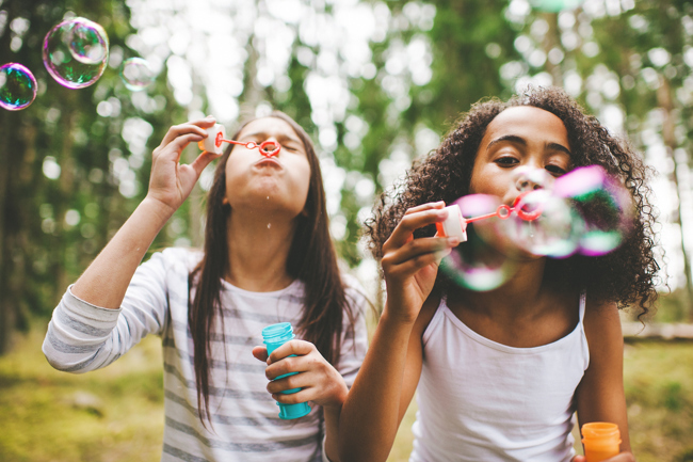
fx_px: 674
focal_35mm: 35
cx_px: 346
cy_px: 231
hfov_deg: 54.4
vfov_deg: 37.8
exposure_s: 1/400
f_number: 2
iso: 200
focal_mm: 35
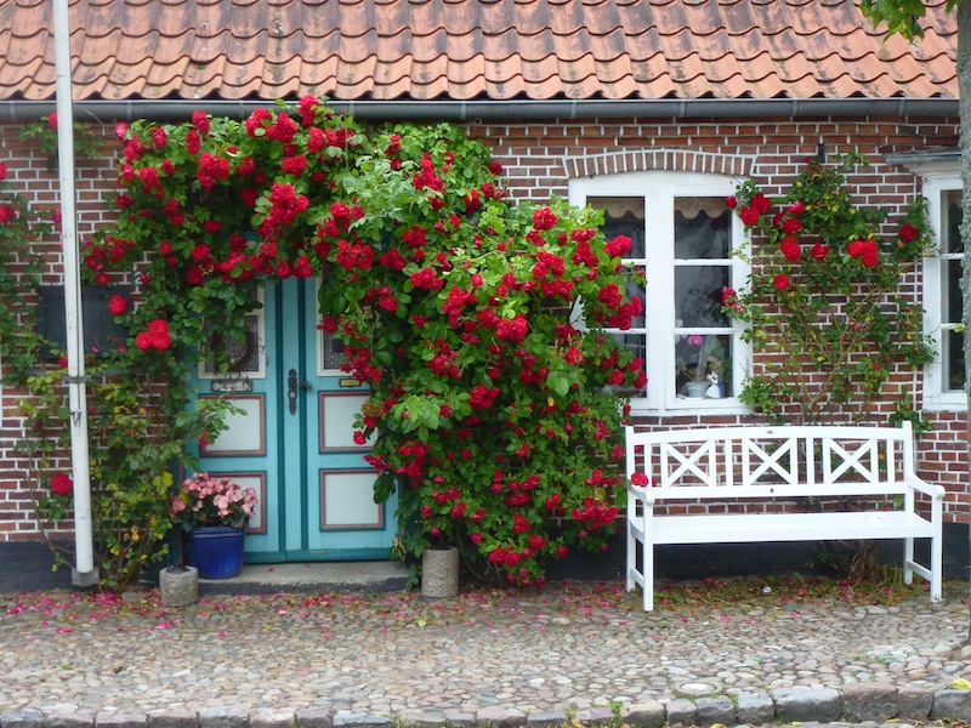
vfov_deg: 19.6
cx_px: 486
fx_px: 2104
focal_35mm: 75
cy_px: 364
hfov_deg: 26.0
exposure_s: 1/100
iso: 100
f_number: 4.7
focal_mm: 12.7
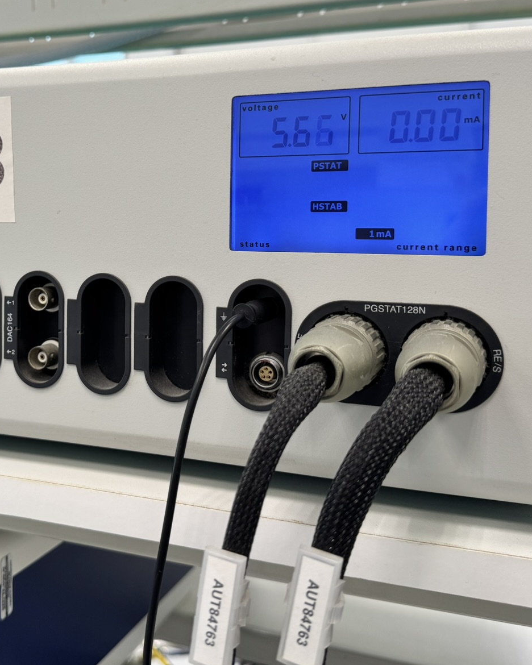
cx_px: 140
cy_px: 252
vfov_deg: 44.5
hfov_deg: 35.8
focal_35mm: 41
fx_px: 807
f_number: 1.78
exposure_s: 1/100
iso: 100
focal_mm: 6.76
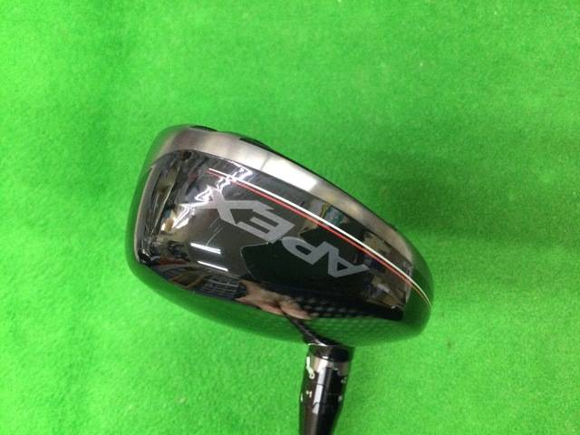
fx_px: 519
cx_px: 290
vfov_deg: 45.4
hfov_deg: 58.4
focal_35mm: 31
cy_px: 218
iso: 250
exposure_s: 1/24
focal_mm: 3.3
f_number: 2.4
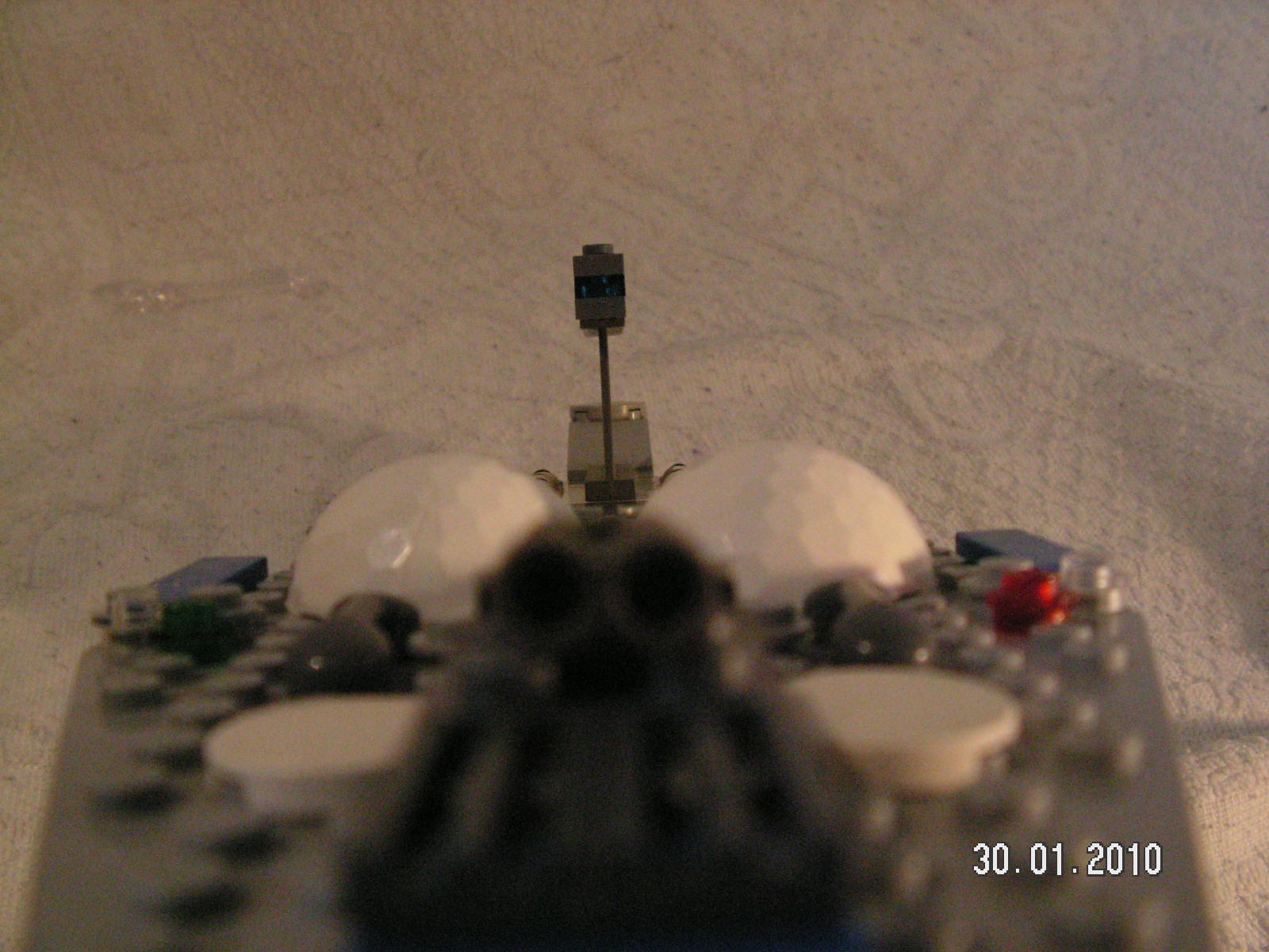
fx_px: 1320
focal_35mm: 36
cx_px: 634
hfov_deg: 51.4
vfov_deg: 39.7
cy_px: 476
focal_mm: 6
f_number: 3.2
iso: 320
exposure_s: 1/80
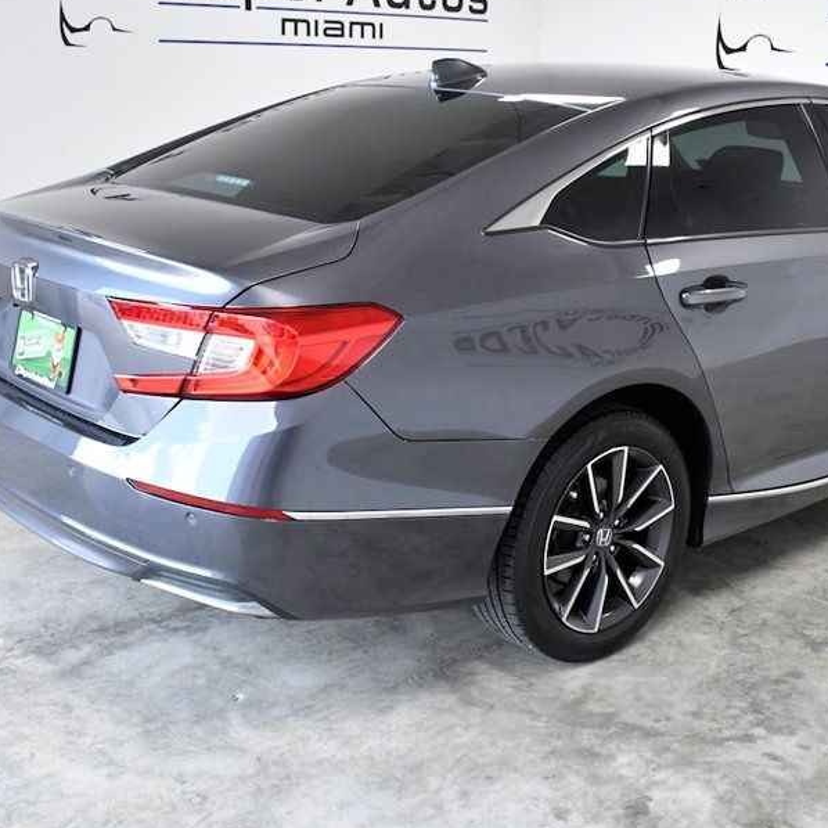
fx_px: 1299
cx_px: 526
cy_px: 363
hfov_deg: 35.1
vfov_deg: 35.3
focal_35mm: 48
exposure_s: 1/250
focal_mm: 22
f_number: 8
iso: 2500
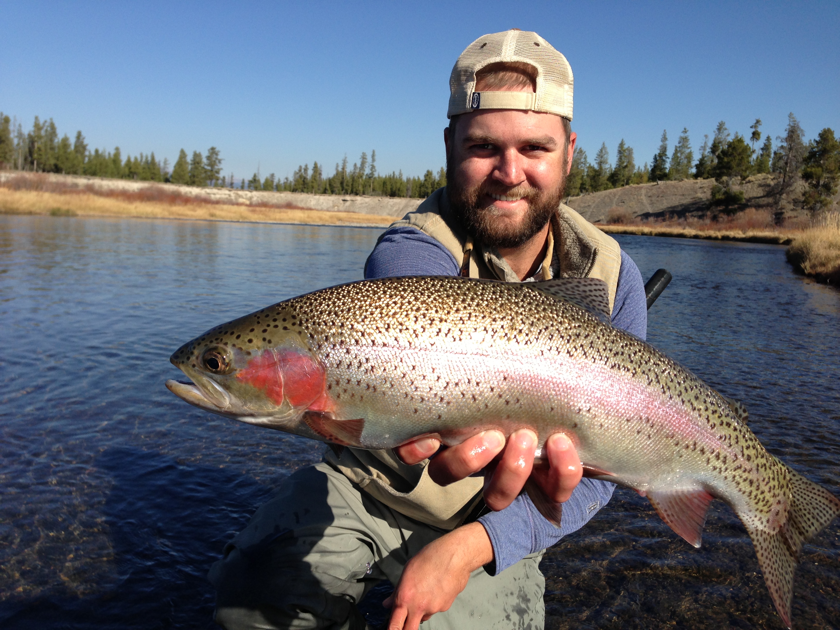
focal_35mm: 33
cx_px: 420
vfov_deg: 42.9
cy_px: 315
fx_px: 801
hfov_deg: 55.4
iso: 50
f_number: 2.4
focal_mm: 4.13
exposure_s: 1/1427
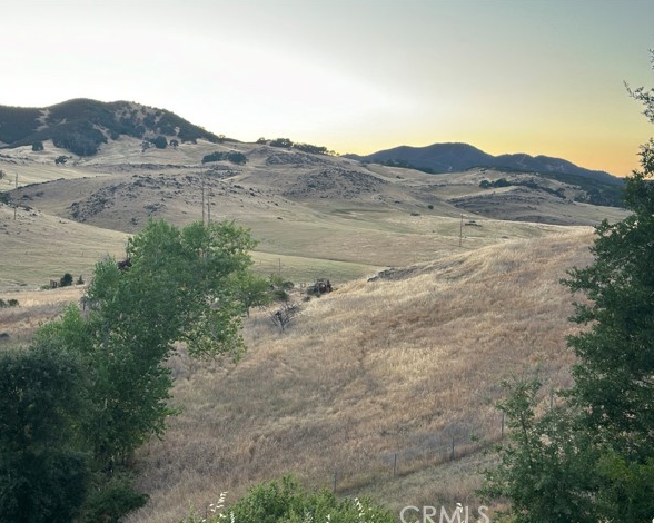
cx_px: 300
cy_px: 265
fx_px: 987
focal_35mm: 51
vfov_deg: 29.7
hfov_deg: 36.6
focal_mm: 6.86
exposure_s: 1/121
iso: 80
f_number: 1.78
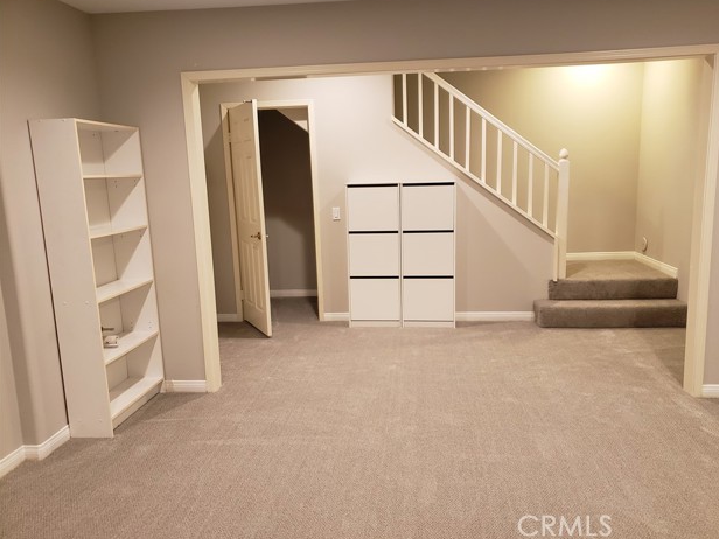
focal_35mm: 27
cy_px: 262
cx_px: 372
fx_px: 561
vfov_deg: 51.3
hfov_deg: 65.3
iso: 250
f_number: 1.5
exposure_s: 1/40
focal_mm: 4.3
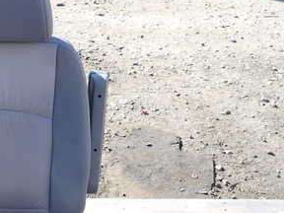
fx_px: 427
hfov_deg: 34.1
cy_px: 178
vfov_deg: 27.3
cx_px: 11
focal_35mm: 52
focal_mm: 4.5
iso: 100
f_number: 2.8
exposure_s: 1/320
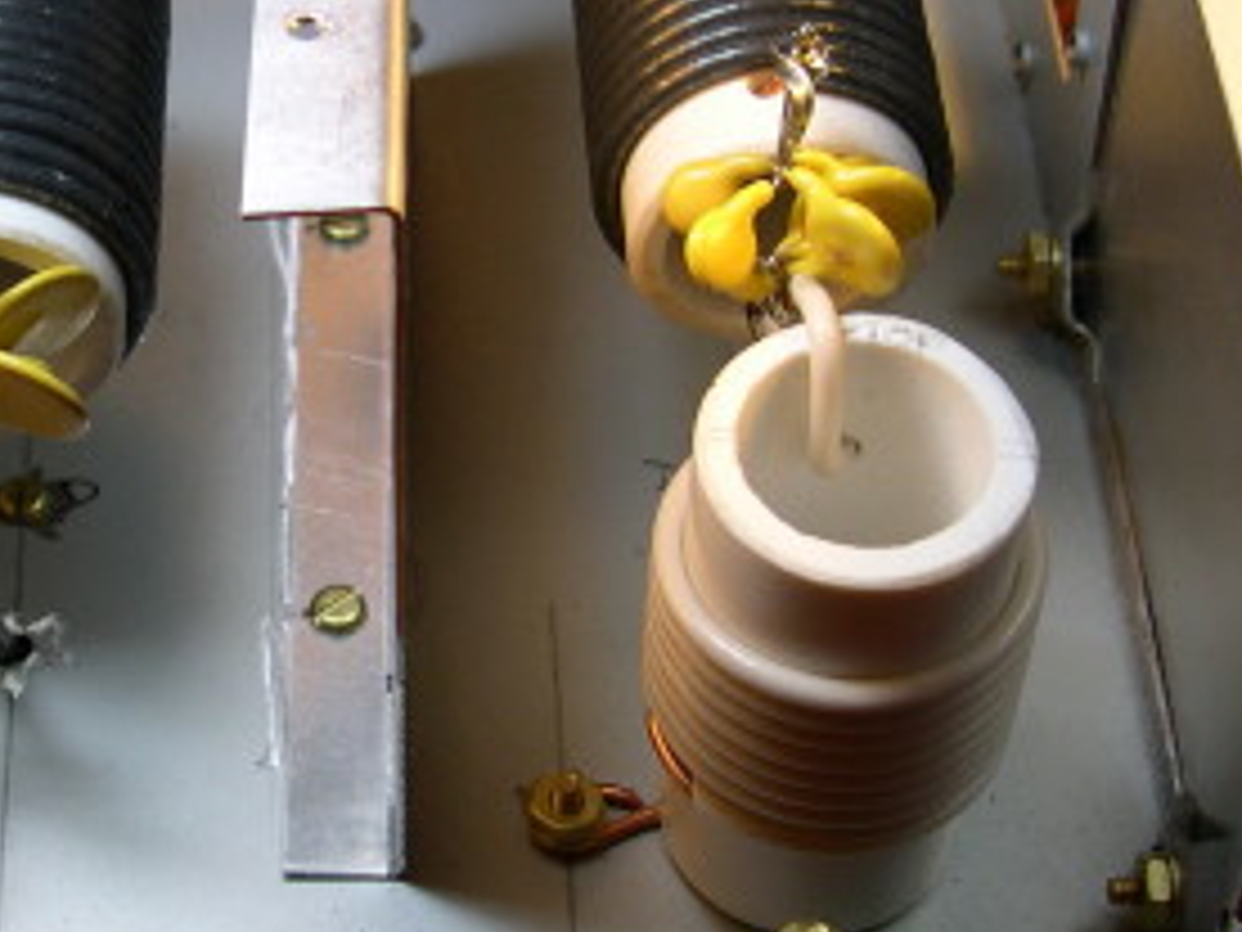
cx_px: 279
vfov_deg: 16.7
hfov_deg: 22.0
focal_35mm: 88
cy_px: 311
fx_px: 3157
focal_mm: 8
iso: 100
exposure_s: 1/67.2
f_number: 2.8
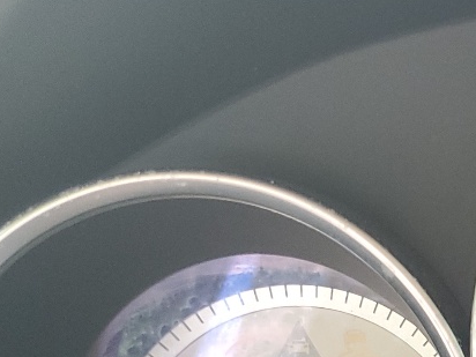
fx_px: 1389
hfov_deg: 16.4
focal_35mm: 101
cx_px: 847
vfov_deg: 14.2
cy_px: 433
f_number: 1.5
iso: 73
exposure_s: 1/120
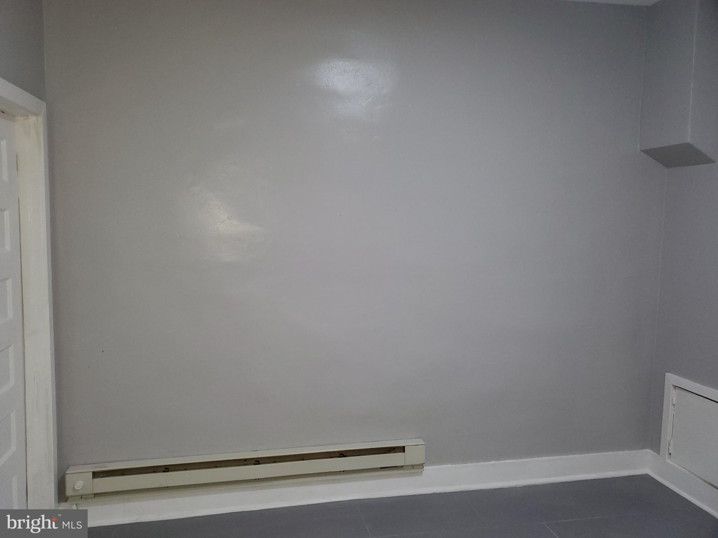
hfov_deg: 67.3
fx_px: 539
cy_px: 269
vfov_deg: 53.1
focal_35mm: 26
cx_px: 359
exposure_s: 1/60
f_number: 1.5
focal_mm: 4.3
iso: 125
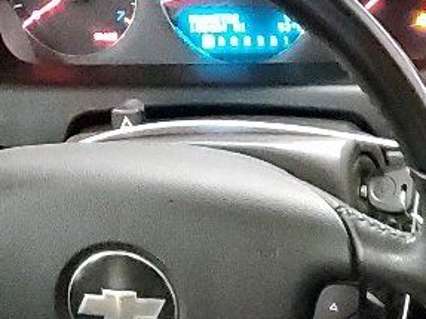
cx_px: 666
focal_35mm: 145
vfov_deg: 9.5
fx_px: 1784
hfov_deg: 12.8
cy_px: 645
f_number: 1.5
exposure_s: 1/15
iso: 998
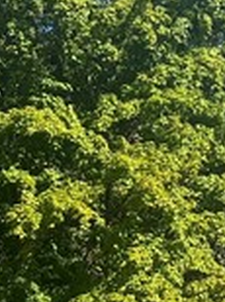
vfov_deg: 10.7
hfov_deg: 8.3
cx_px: -133
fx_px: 1503
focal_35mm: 173
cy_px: 547
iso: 50
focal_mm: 5.1
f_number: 1.6
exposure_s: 1/1721
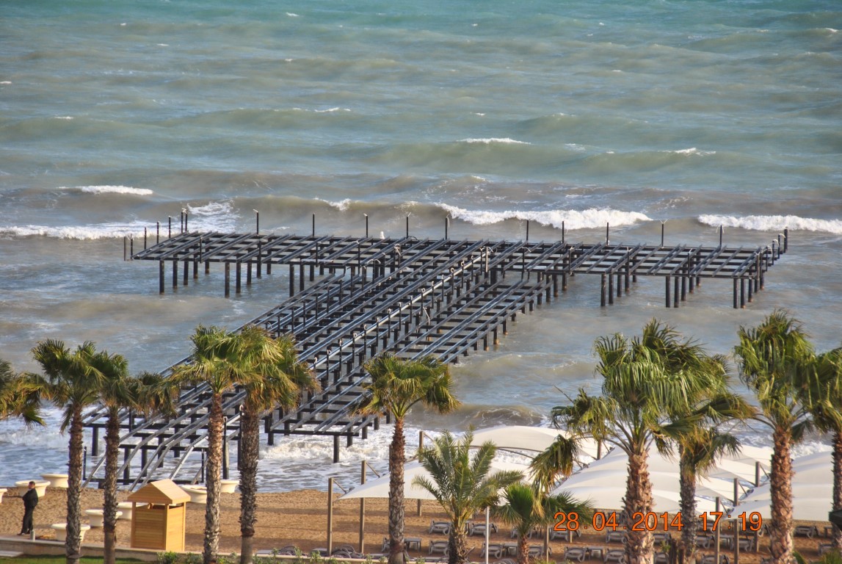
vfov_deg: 6.1
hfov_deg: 9.1
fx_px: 5269
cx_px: 421
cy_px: 282
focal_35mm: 225
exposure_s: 1/500
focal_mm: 150
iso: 220
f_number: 5.6
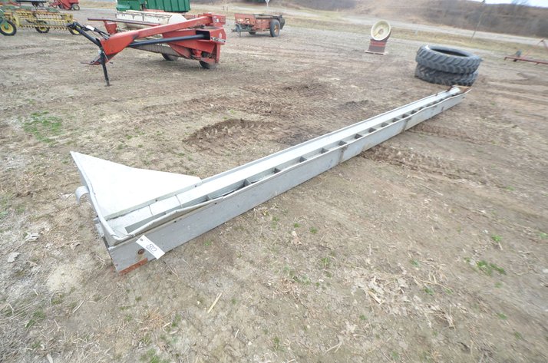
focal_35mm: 16
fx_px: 251
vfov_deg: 71.8
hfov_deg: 95.1
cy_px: 182
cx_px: 274
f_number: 4
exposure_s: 1/100
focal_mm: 11
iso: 200
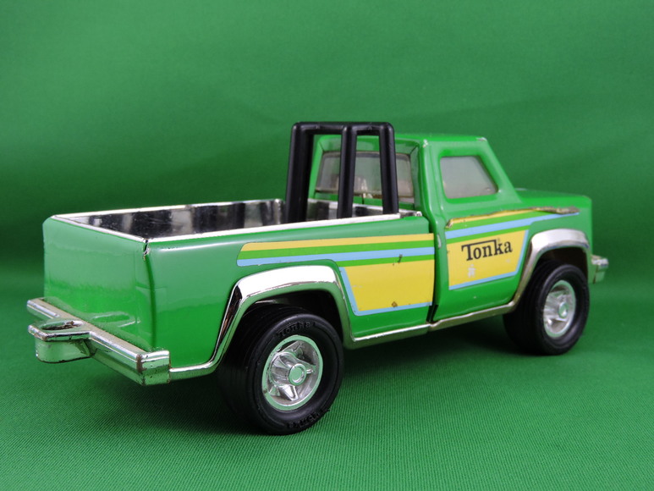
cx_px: 327
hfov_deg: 42.1
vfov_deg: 32.2
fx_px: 850
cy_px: 246
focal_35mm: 45
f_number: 4
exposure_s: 1/30
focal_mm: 8.1
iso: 100
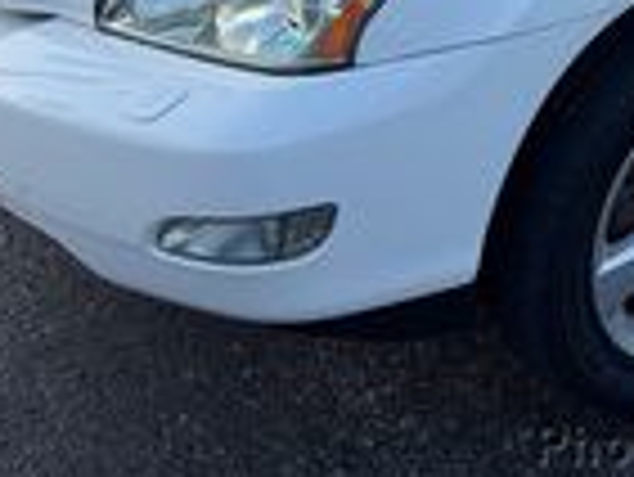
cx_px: 728
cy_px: -171
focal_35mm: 68
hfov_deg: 26.0
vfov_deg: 19.6
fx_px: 1246
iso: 80
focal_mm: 6.76
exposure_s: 1/1192
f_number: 1.78
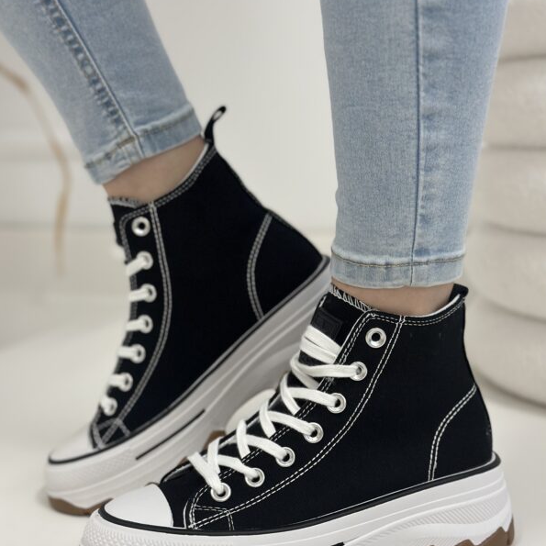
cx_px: 273
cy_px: 340
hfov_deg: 30.0
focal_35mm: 57
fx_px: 1017
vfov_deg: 29.9
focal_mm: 6.86
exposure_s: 1/100
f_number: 1.78
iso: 160
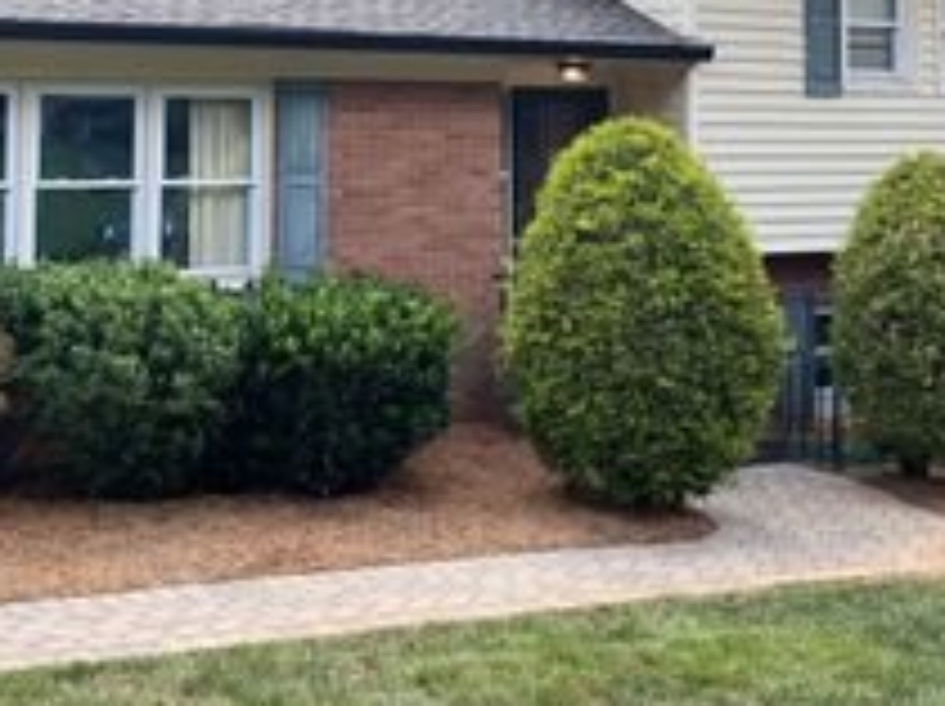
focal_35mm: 62
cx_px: 423
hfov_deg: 31.2
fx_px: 1691
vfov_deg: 23.0
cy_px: 79
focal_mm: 4.25
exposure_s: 1/502
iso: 32
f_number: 1.8
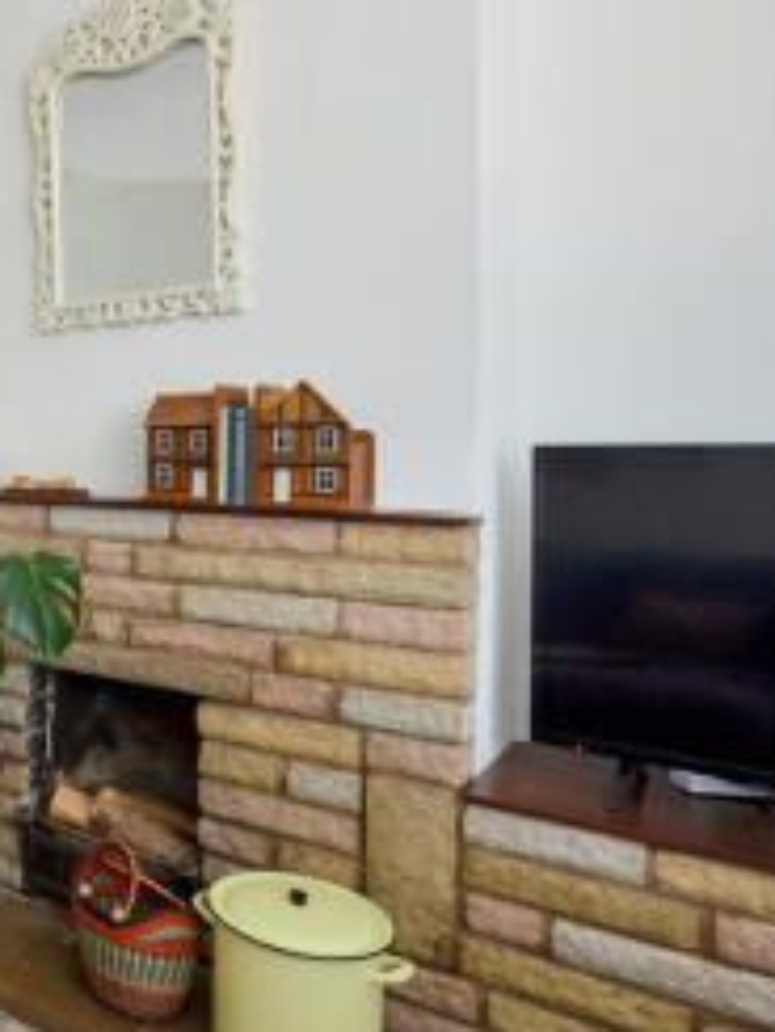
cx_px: -181
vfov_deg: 63.3
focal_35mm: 28
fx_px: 835
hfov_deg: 36.6
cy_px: 465
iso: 400
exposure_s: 1/200
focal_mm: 10
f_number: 3.5
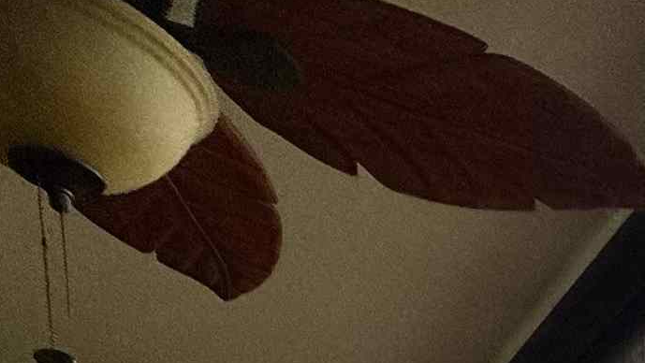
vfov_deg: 11.4
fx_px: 1163
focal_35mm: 68
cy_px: 1057
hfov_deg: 25.0
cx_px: 922
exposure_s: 1/362
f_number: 2.2
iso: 40
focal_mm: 2.22
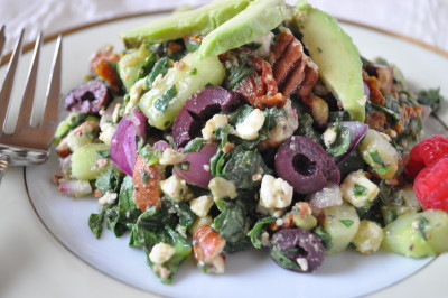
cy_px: 149
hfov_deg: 41.1
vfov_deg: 28.0
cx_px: 224
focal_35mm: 48
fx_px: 597
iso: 1400
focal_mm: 32
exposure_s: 1/60
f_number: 4.8
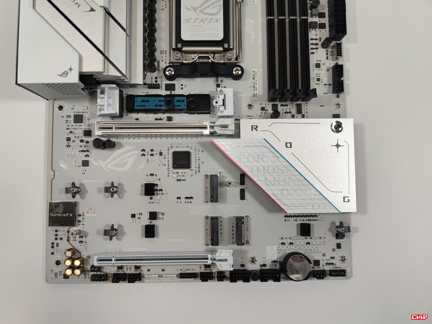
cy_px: 162
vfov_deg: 54.9
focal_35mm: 25
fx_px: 312
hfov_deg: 69.4
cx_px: 216
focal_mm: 6.78
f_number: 1.85
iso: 54
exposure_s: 1/100
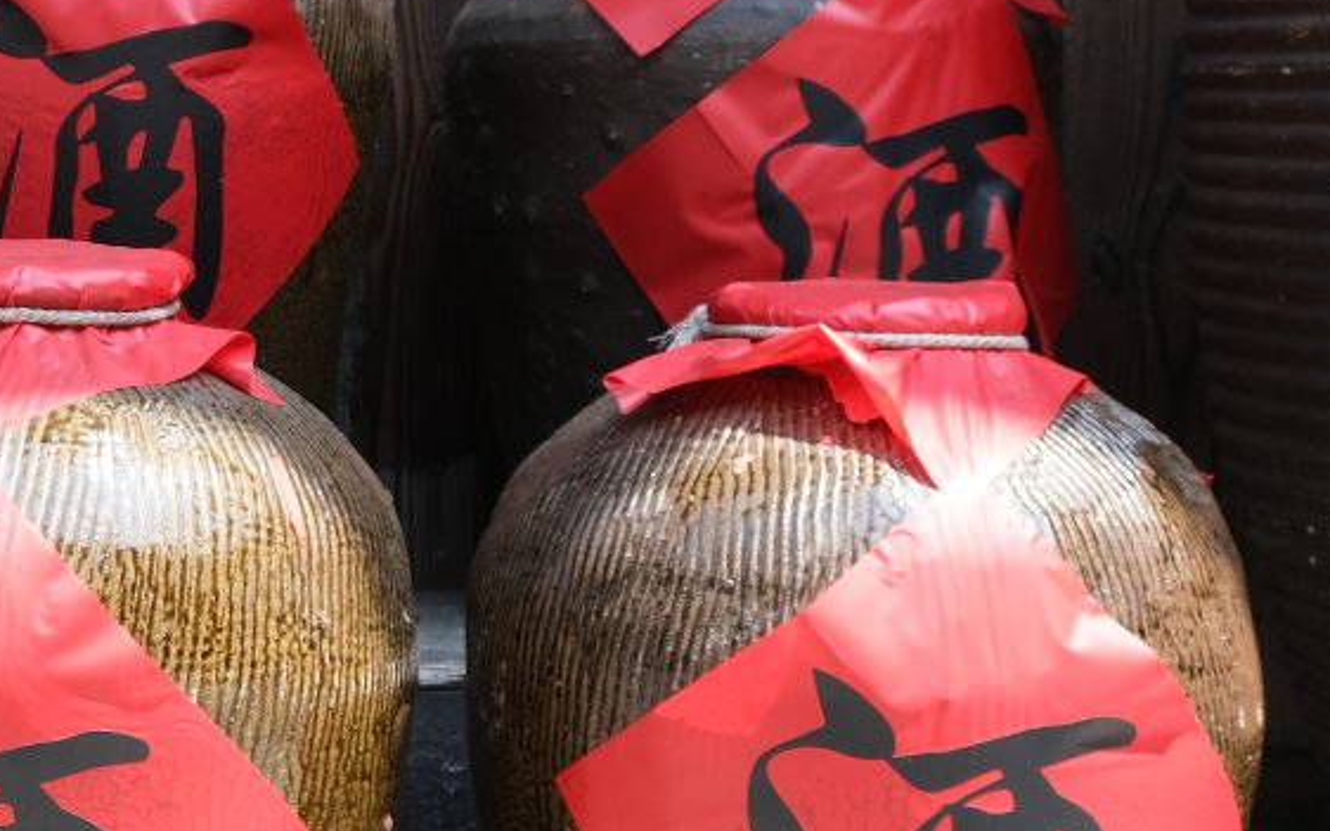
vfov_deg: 11.3
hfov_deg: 16.9
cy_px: 318
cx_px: -433
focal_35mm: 116
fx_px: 4204
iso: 320
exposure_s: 1/170
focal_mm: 26.5
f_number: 5.6
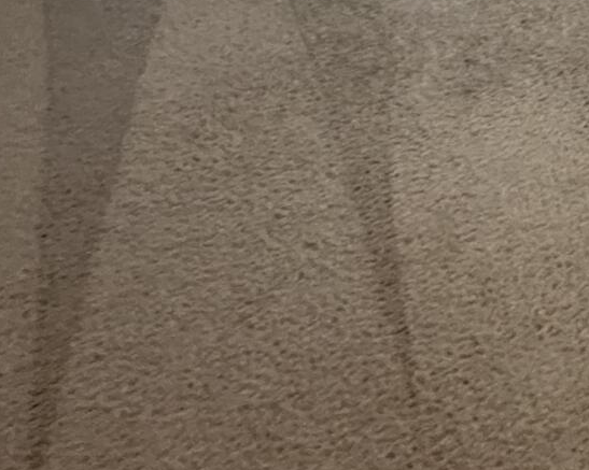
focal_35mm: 75
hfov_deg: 22.4
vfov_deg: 15.4
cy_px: -527
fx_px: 1307
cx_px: 795
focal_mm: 2.22
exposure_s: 1/60
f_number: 2.2
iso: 640
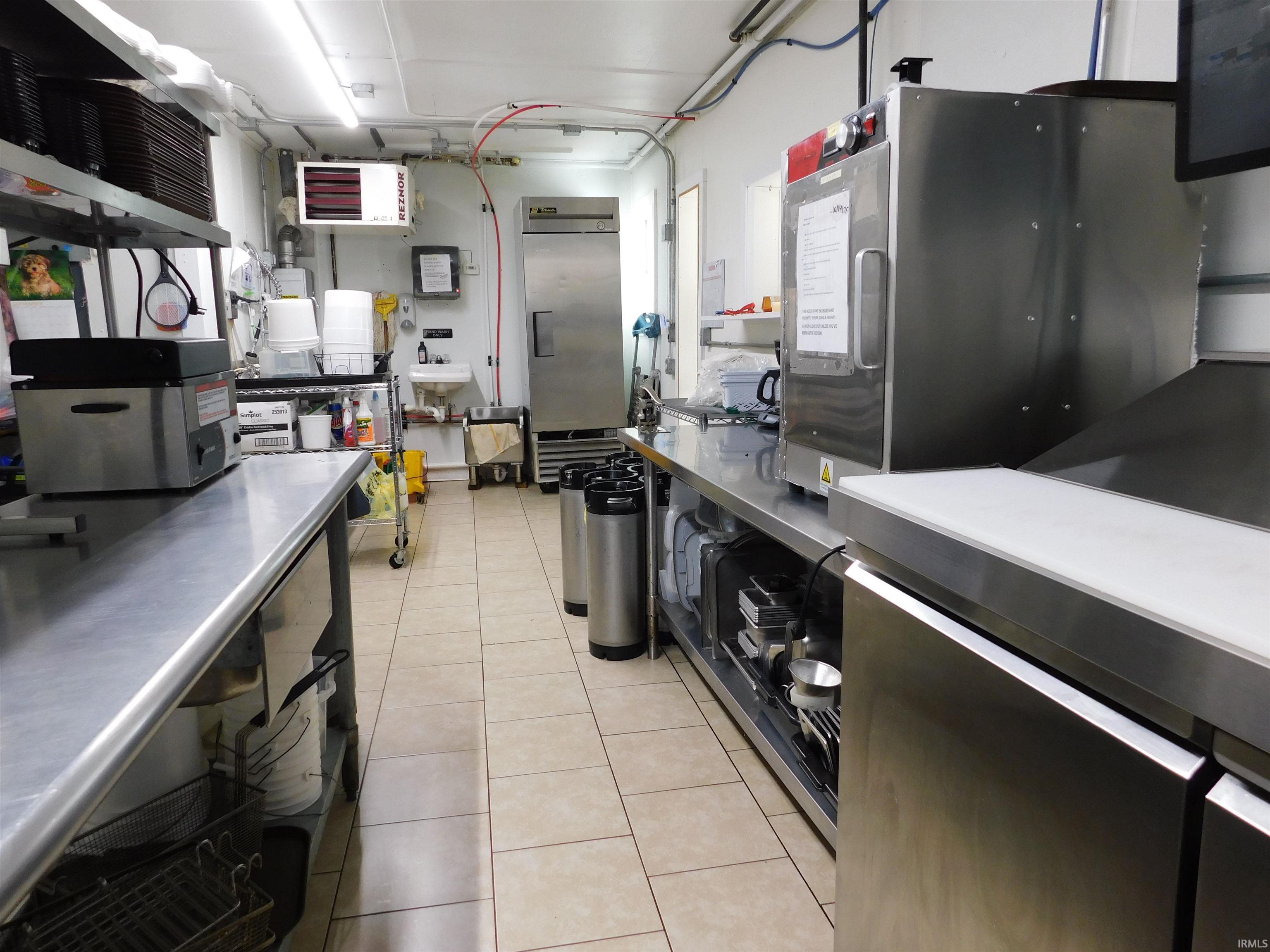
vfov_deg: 58.9
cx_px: 635
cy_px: 476
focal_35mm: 23
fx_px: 844
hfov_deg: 73.9
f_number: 3
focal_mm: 4
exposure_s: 1/30
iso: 140
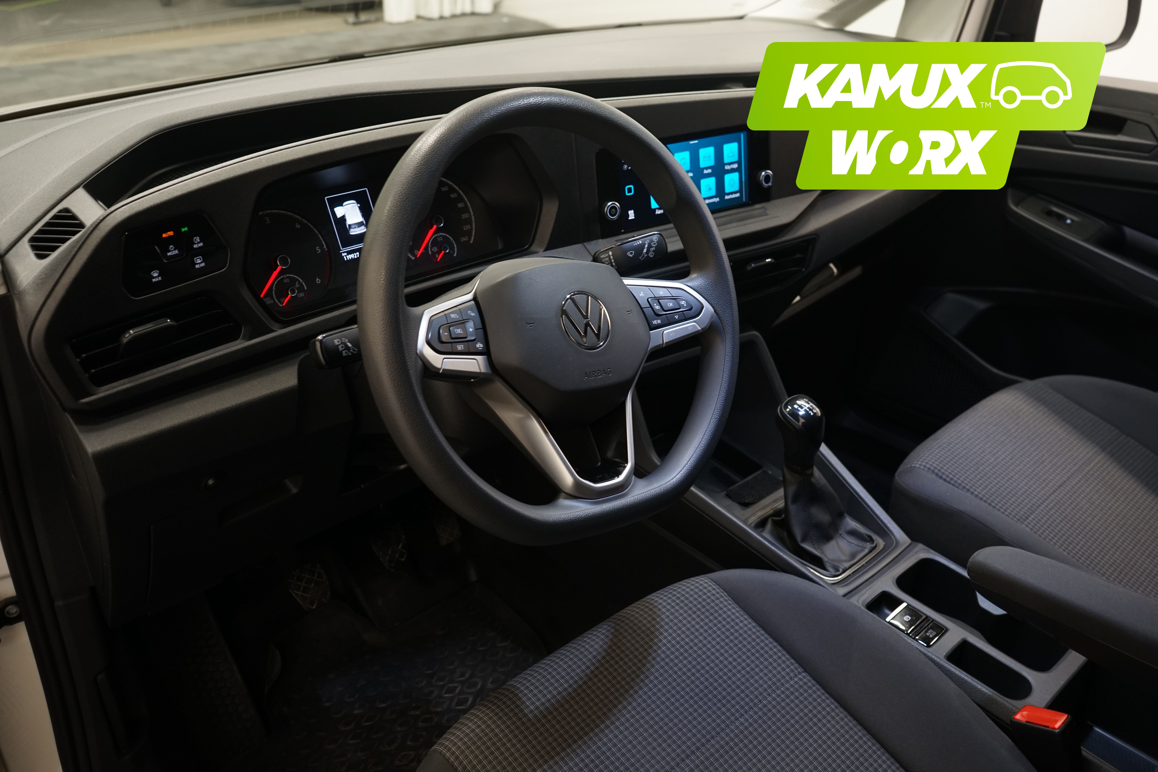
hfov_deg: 63.7
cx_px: 579
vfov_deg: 45.0
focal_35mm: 29
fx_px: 933
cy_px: 386
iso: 800
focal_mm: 29
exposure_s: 1/10
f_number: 5.6
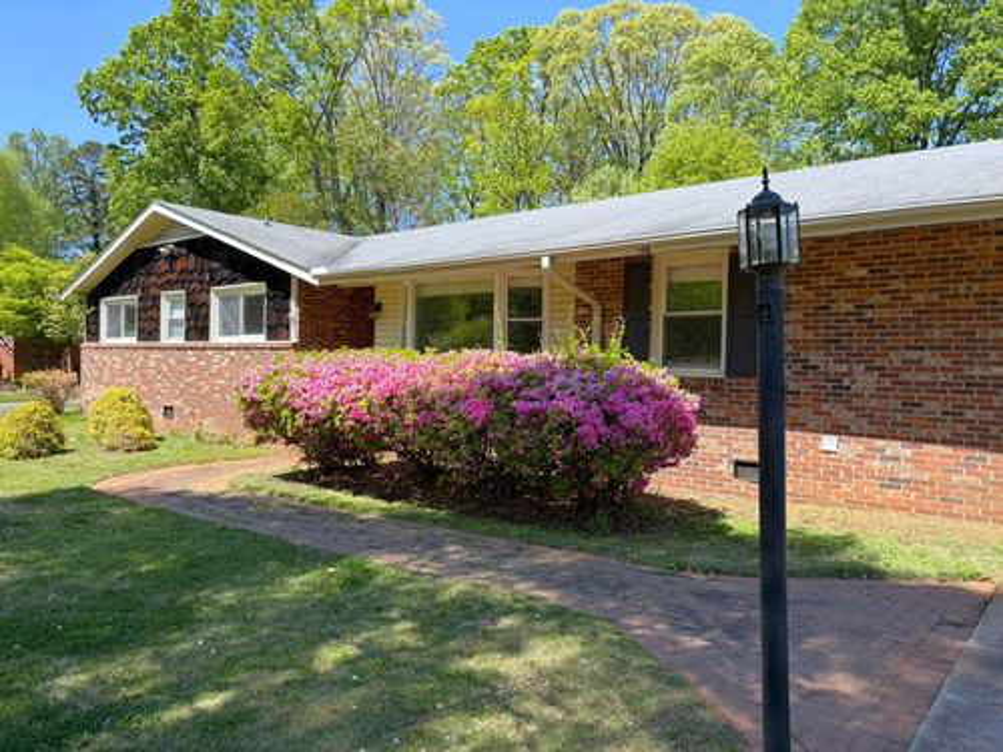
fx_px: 753
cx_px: 502
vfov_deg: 53.1
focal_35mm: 26
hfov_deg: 67.3
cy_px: 376
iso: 50
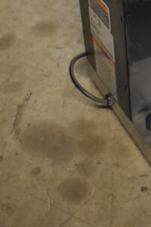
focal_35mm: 81
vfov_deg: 23.3
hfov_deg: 16.0
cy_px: -35
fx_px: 510
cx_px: 192
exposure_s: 1/125
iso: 3600
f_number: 3.5
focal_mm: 18
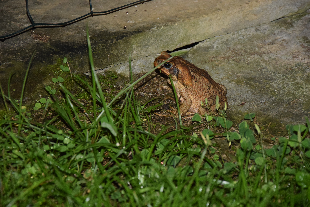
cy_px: 104
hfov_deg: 13.0
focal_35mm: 158
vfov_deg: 8.7
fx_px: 1356
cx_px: 155
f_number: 5.6
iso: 3200
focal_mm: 105
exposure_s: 1/60
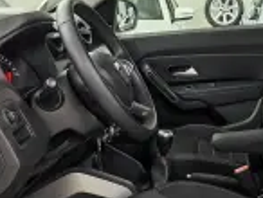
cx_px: 193
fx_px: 487
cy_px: 164
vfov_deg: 22.6
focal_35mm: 64
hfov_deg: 29.8
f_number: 1.6
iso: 400
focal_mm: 5.4
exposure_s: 1/50
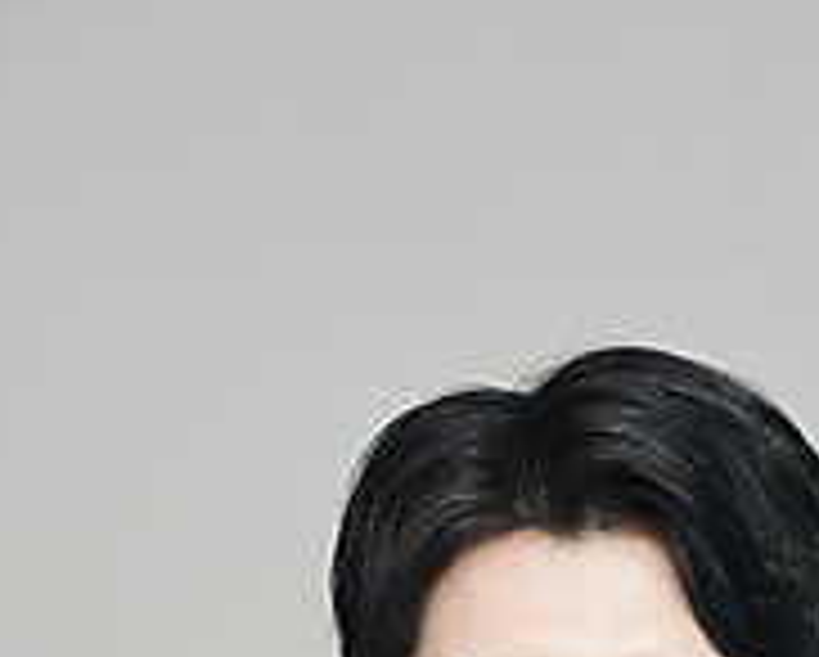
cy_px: 747
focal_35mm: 412
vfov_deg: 3.8
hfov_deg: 4.7
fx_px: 9997
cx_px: 502
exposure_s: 1/125
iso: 64
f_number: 8
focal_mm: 200
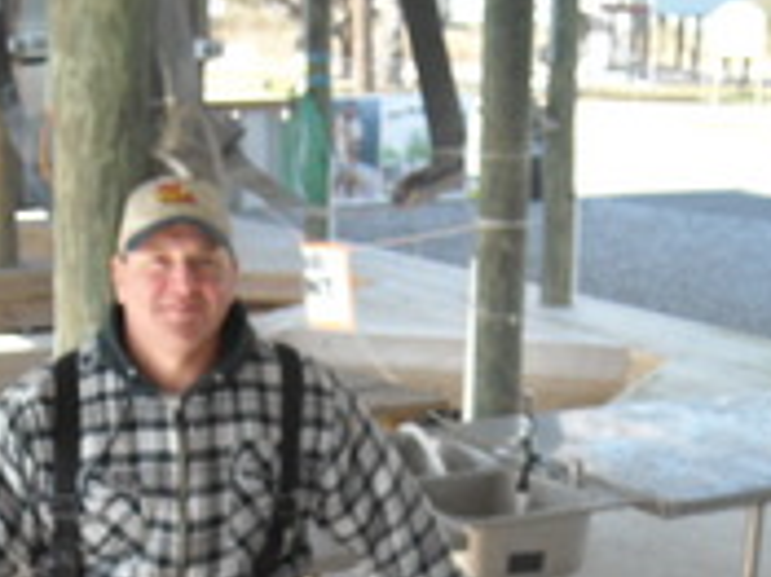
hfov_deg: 24.3
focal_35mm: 80
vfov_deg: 17.8
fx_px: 1781
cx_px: 234
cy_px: 612
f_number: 2.8
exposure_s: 1/184
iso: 64
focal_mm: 5.7
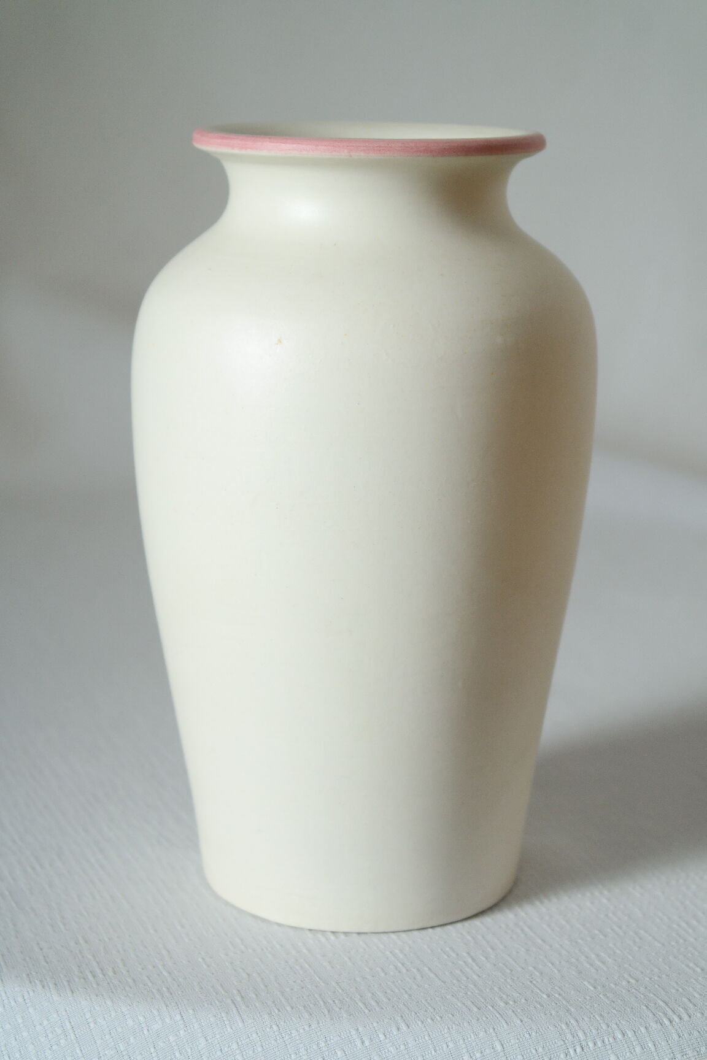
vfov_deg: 26.3
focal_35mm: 77
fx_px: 2268
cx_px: 354
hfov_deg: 17.7
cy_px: 530
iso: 400
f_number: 6.3
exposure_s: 1/25
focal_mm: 50
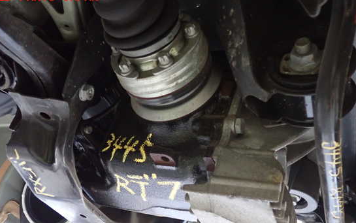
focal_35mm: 35
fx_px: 340
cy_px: 135
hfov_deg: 55.3
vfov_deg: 36.2
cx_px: 176
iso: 1000
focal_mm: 5.4
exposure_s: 1/20
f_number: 2.3
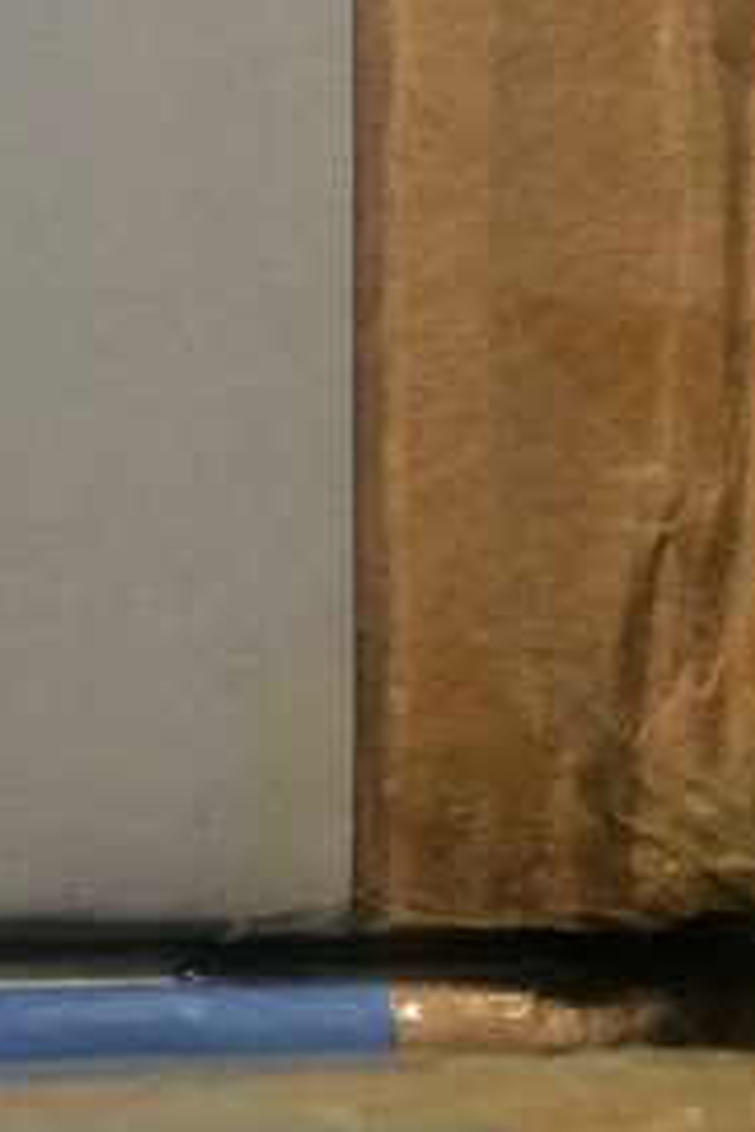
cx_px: -628
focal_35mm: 84
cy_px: 418
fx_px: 2642
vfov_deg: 24.1
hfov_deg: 14.3
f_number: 2.2
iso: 160
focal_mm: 4.15
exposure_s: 1/30
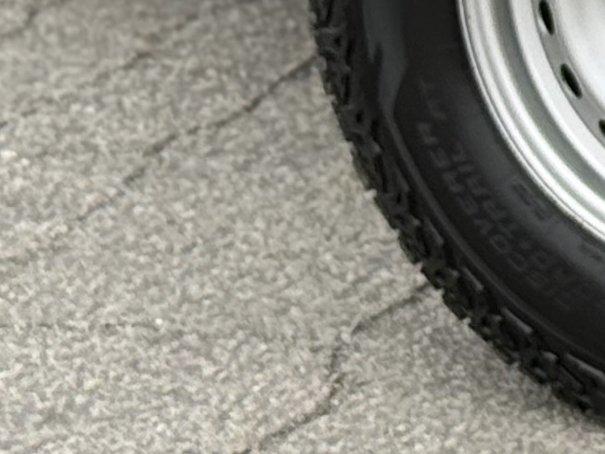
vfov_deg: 4.8
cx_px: 1239
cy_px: -707
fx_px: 5191
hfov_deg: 6.5
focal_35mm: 297
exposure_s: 1/242
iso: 125
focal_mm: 6.76
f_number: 1.78
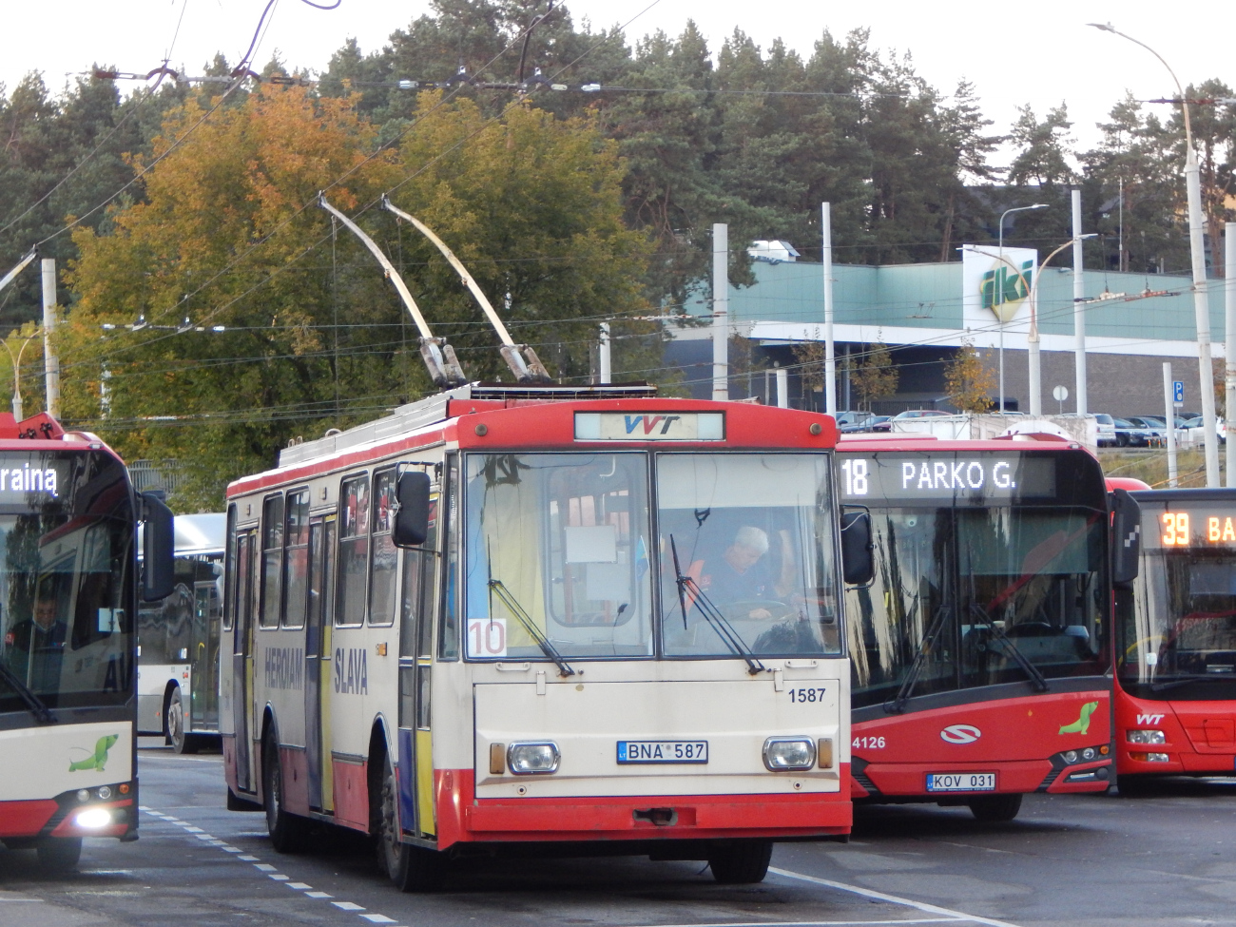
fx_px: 4677
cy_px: 464
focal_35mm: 131
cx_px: 618
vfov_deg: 11.3
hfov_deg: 15.1
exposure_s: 1/20
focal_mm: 23.4
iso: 400
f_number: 4.8
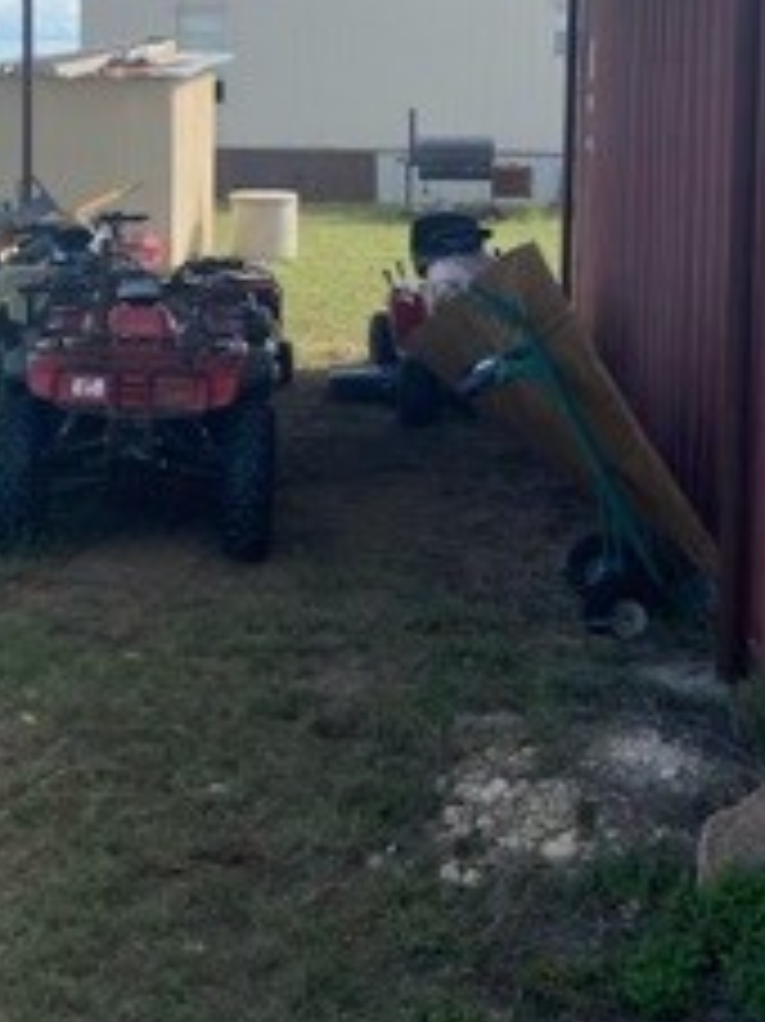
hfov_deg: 26.1
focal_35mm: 55
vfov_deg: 33.9
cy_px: 207
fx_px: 1622
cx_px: 162
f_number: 1.8
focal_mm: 4.25
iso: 32
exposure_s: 1/1808
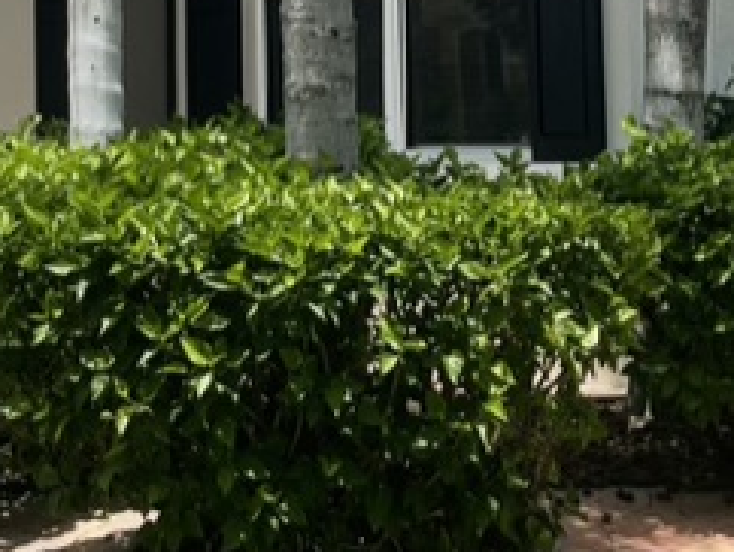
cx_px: 403
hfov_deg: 17.9
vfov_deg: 13.2
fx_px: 2335
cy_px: -44
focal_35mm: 110
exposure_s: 1/2786
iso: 32
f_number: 1.6
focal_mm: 5.1
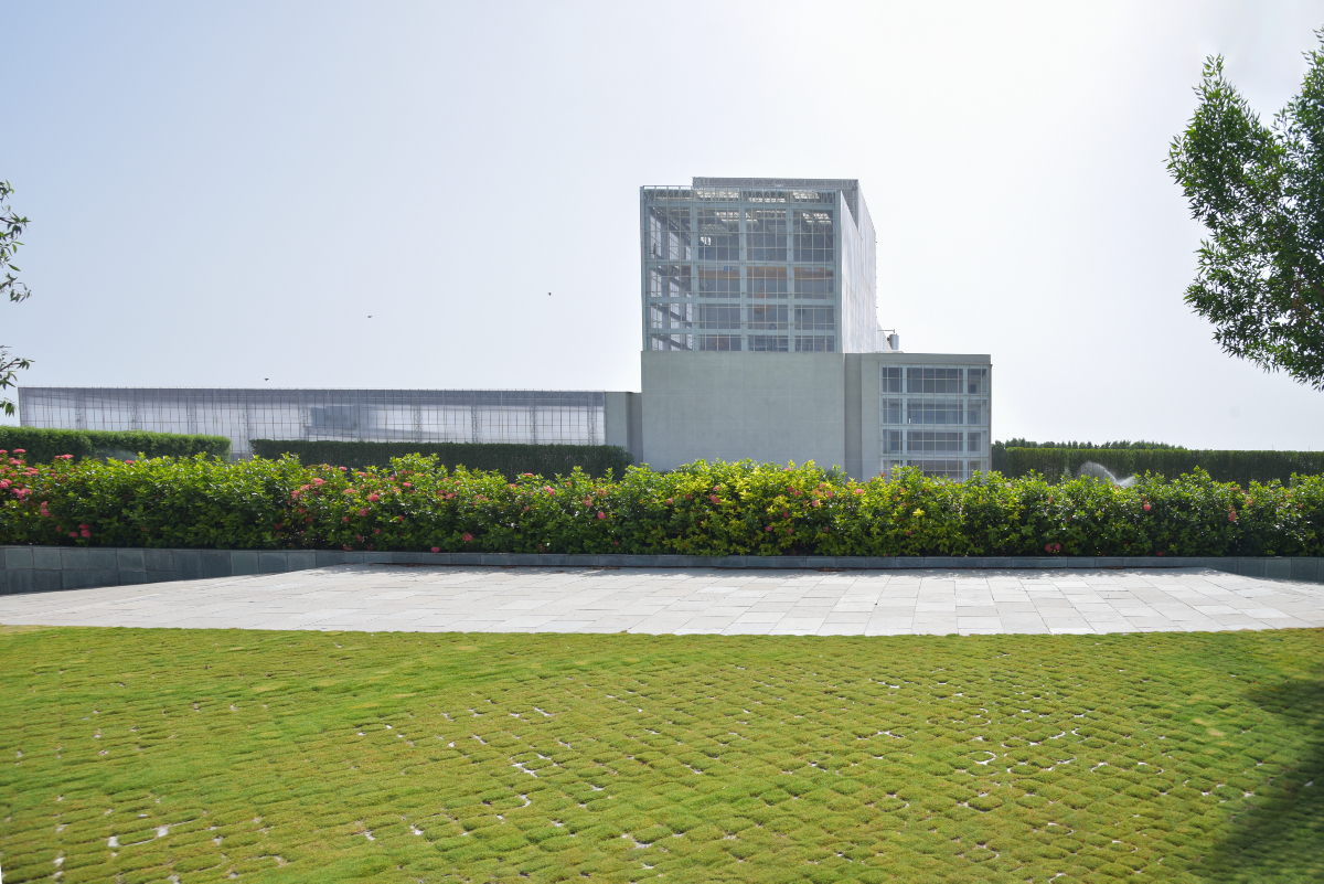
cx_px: 662
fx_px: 883
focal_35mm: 24
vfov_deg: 53.2
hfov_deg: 73.7
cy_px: 442
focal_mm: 24
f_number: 6.3
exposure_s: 1/500
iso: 160
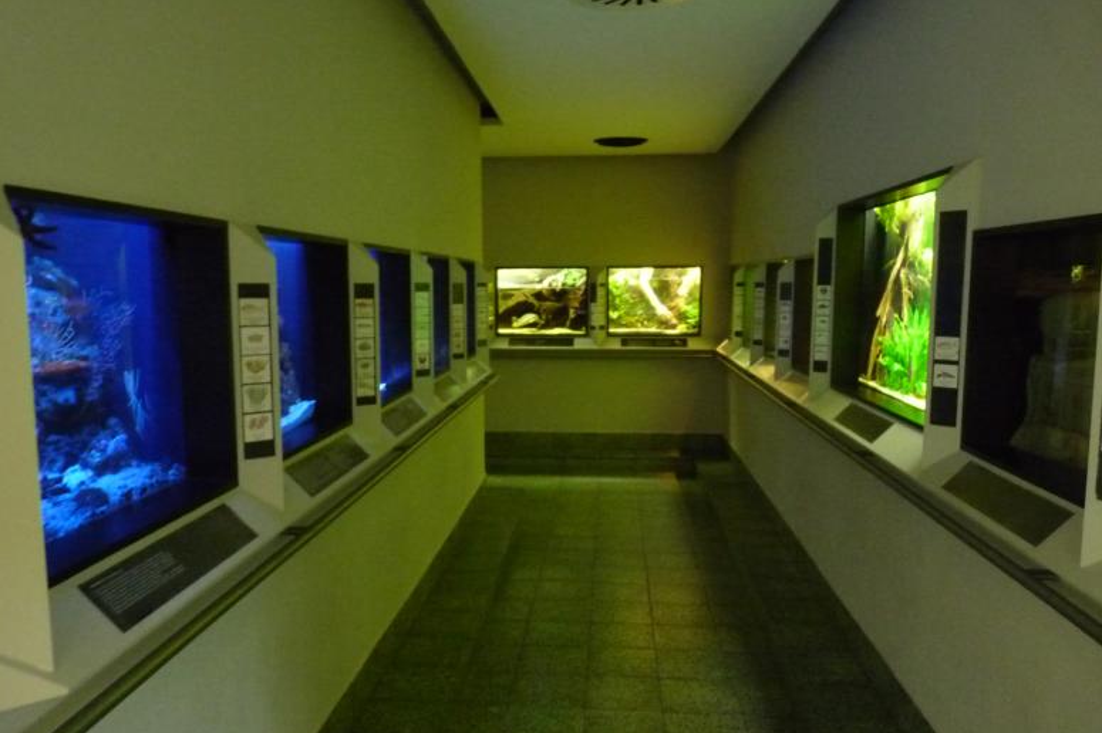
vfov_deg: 44.9
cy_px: 401
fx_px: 887
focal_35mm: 29
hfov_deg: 63.7
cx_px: 535
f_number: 2.8
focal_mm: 4.8
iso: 800
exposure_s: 1/8
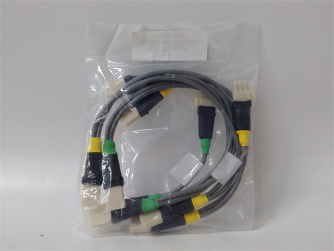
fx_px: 261
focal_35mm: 27
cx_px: 167
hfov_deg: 65.3
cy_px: 126
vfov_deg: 51.4
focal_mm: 3.79
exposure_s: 1/33
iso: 321
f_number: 2
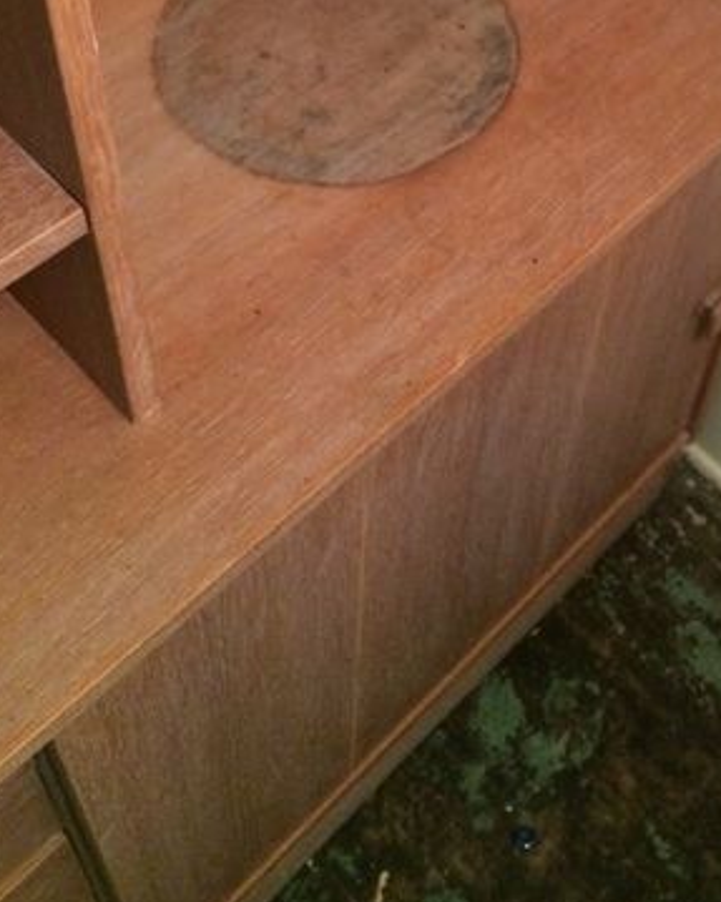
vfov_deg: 32.4
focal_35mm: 55
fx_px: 1468
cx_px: 457
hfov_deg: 27.5
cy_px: 79
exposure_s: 1/15
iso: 500
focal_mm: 4.12
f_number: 2.2
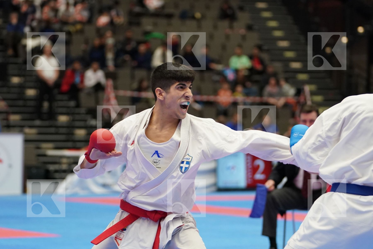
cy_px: 124
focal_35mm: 168
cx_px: 186
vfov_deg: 8.2
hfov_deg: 12.2
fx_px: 1741
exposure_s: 1/1000
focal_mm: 112
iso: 2500
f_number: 2.8
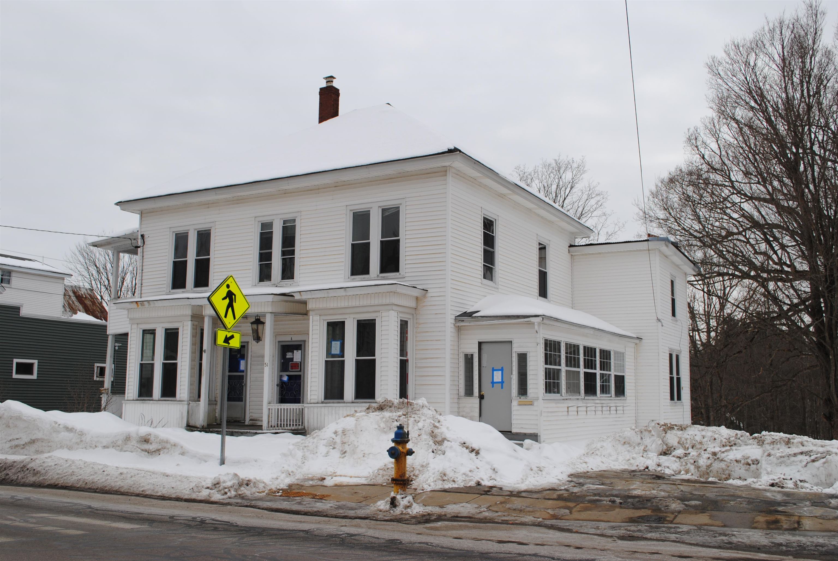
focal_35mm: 36
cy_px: 280
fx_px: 839
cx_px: 419
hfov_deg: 53.1
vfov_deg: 37.0
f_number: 8
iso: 100
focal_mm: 24
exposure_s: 1/320
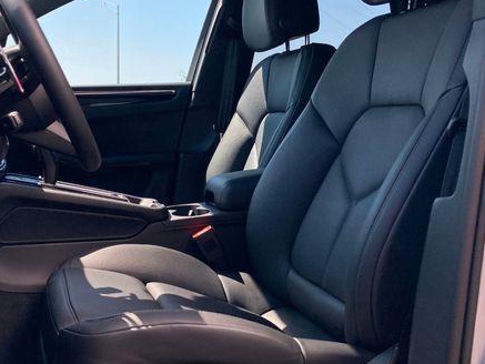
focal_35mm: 41
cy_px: 171
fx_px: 575
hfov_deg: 45.4
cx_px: 188
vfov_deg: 35.1
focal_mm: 3.99
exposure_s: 1/873
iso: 20
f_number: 1.8
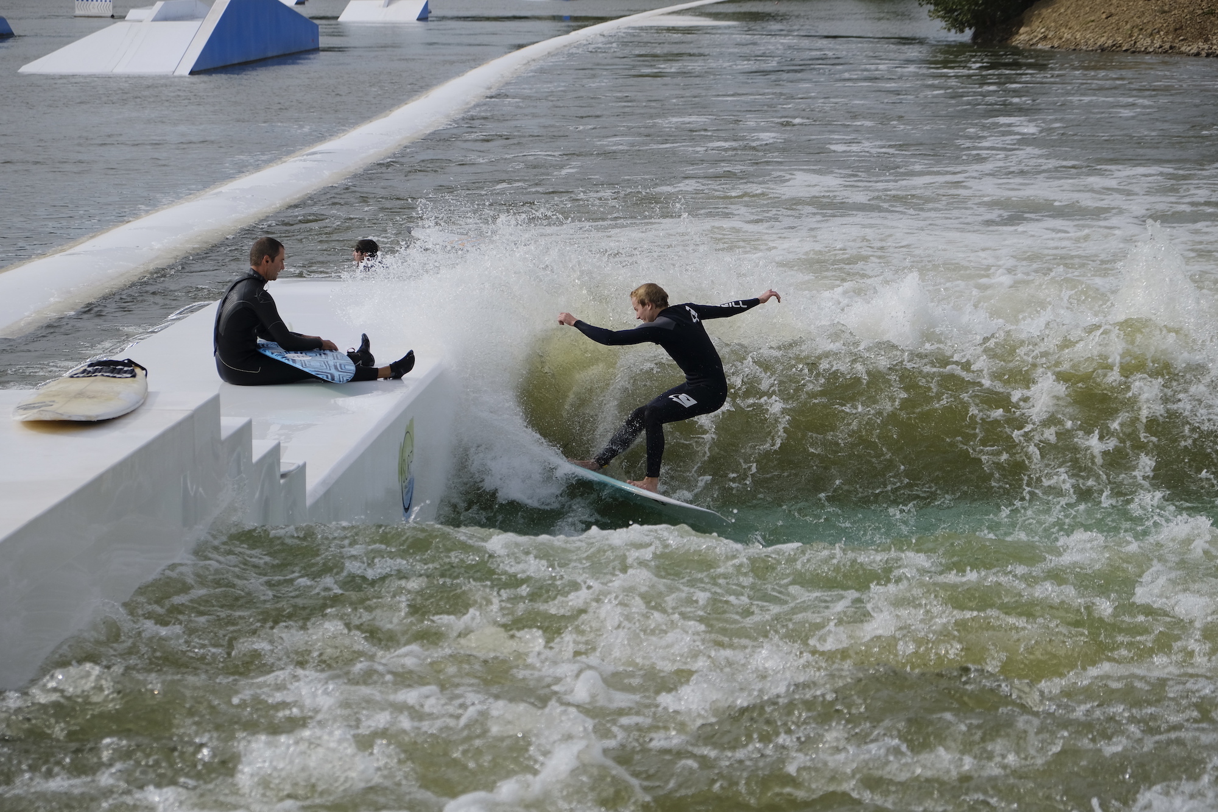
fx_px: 2808
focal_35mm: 83
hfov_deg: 24.5
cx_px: 609
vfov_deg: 16.5
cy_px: 406
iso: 400
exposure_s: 1/2900
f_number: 4.5
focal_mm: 55
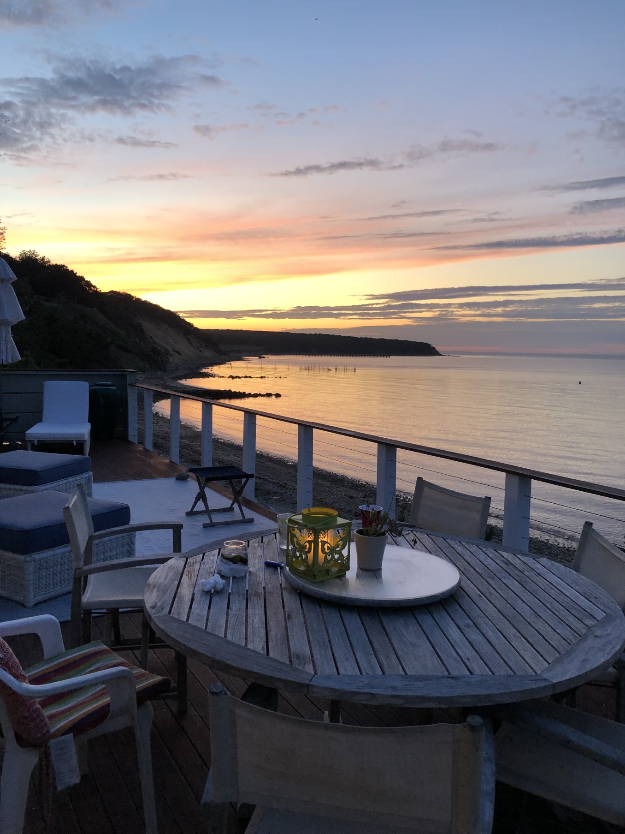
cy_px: 417
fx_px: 674
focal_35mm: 28
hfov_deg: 49.7
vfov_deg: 63.4
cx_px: 312
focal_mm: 3.99
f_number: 1.8
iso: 32
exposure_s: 1/30
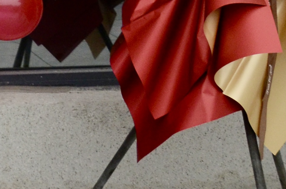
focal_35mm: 134
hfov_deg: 12.5
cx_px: -374
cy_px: -192
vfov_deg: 9.5
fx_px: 1062
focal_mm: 18
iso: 800
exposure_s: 1/500
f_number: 5.6
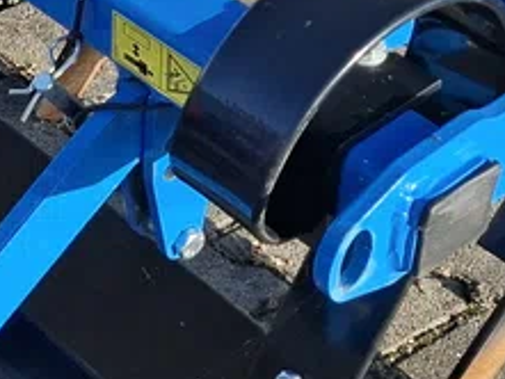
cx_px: -464
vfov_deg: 11.4
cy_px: -176
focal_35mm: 125
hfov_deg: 13.7
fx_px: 1825
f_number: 1.8
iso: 50
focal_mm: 5.54
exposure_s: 1/901
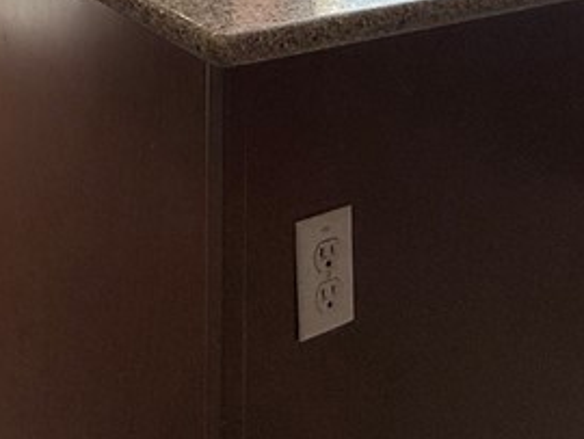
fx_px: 895
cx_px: -89
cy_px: -288
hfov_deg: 31.3
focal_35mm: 53
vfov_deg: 21.3
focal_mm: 2.22
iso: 80
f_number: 2.2
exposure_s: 1/99
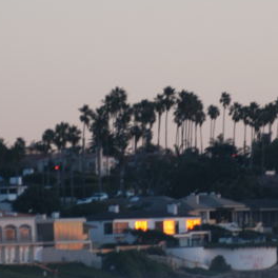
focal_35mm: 503
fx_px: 4570
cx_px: 137
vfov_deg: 3.5
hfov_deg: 3.5
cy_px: 183
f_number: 3
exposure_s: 1/90
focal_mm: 102
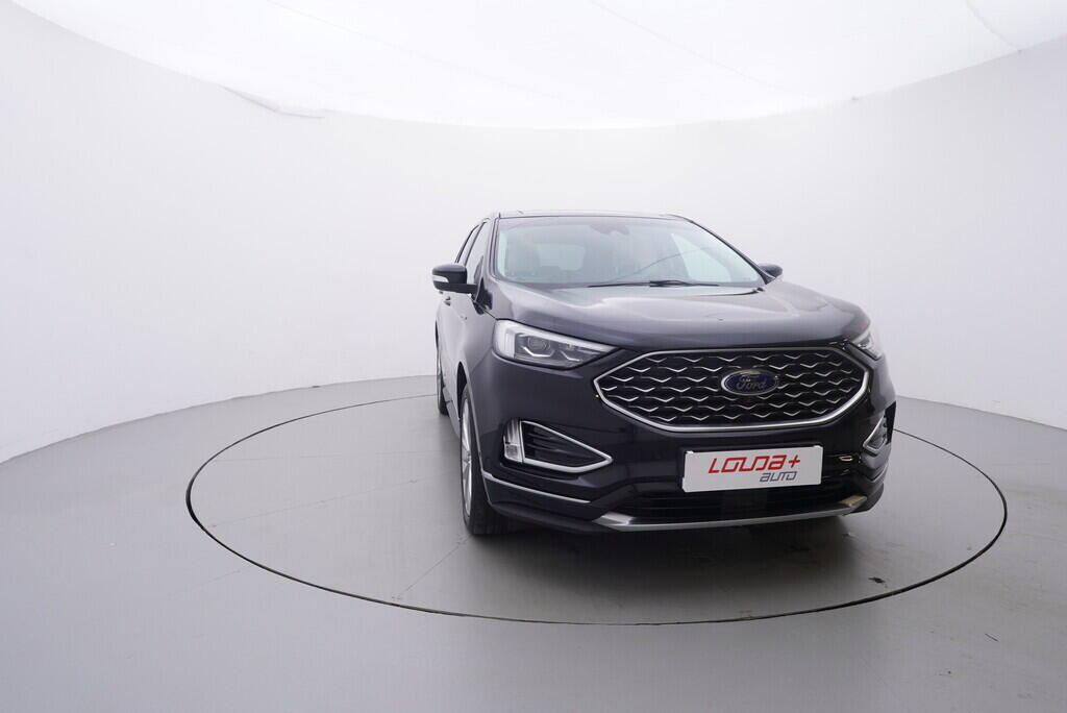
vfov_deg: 56.2
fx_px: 667
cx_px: 534
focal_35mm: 22
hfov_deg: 77.3
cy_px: 356
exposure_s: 1/80
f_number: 5
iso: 200
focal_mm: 15
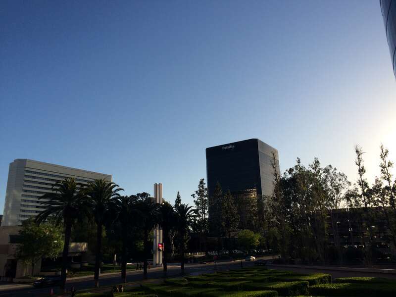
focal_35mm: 29
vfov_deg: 48.2
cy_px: 148
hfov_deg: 61.7
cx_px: 198
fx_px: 332
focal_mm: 4.15
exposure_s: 1/2415
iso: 32
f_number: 2.2
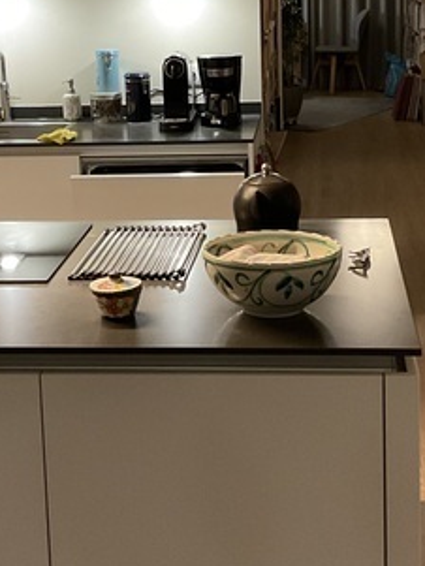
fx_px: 1211
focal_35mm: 74
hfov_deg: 19.9
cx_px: 197
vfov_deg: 26.2
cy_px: 184
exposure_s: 1/30
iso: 250
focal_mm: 3
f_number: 1.8
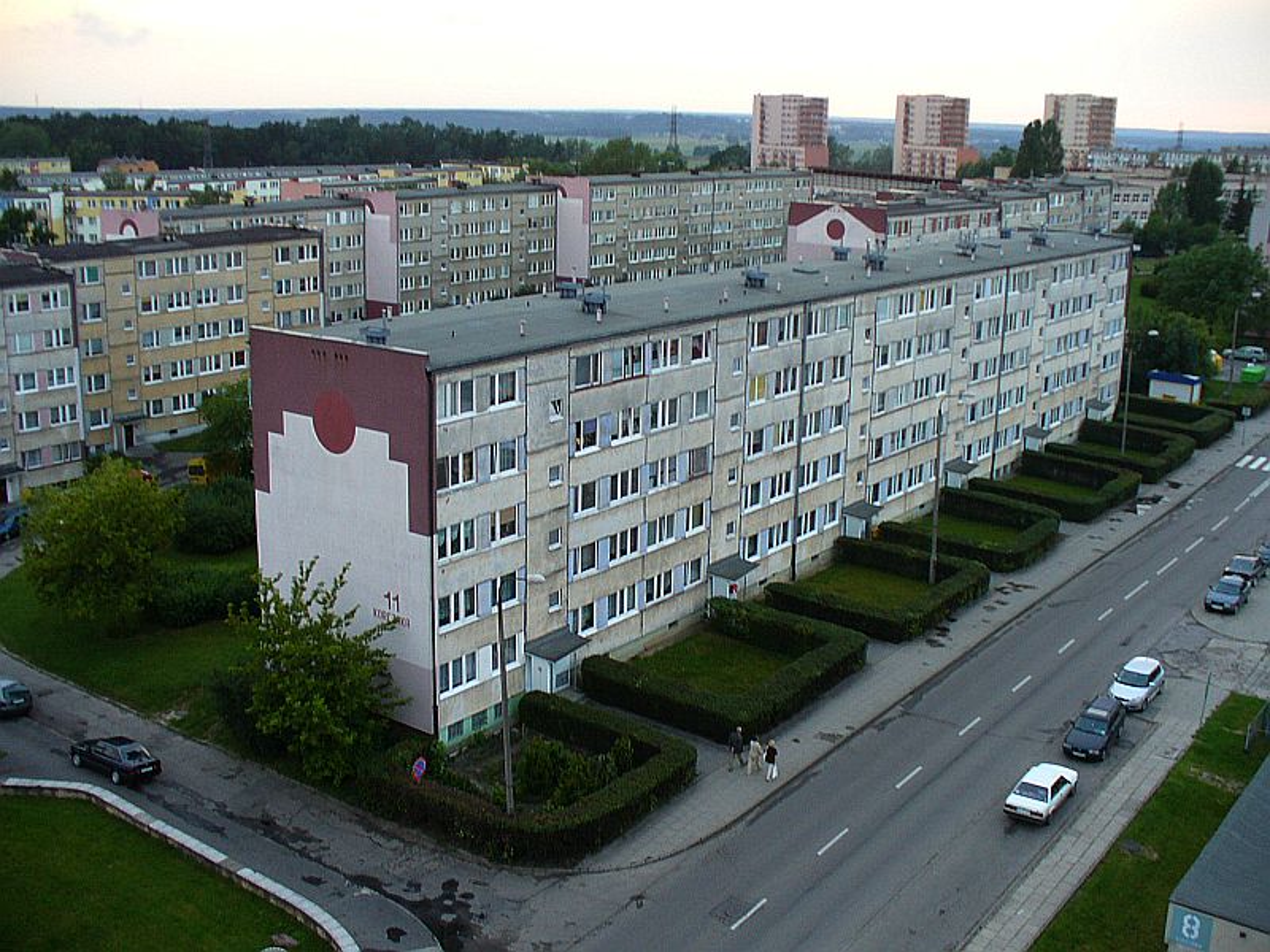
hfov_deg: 50.1
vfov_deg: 38.7
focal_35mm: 37
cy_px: 476
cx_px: 635
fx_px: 1357
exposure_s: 1/25
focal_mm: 6.1
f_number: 2.8
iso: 100
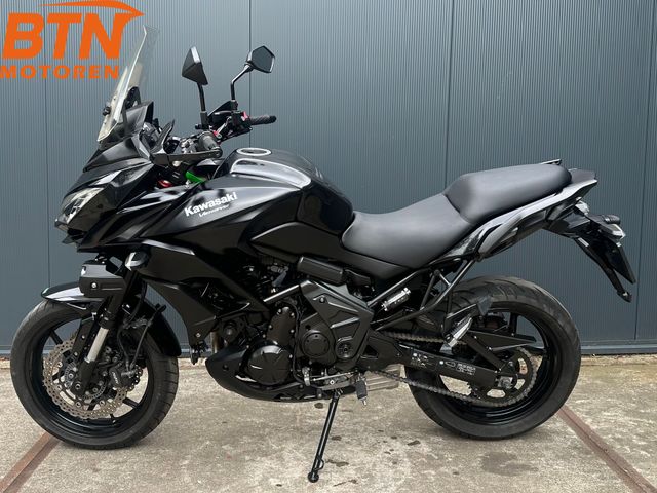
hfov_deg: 71.6
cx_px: 328
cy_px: 246
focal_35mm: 24
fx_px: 456
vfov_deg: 56.8
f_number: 1.78
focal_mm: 6.86
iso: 64
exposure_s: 1/242
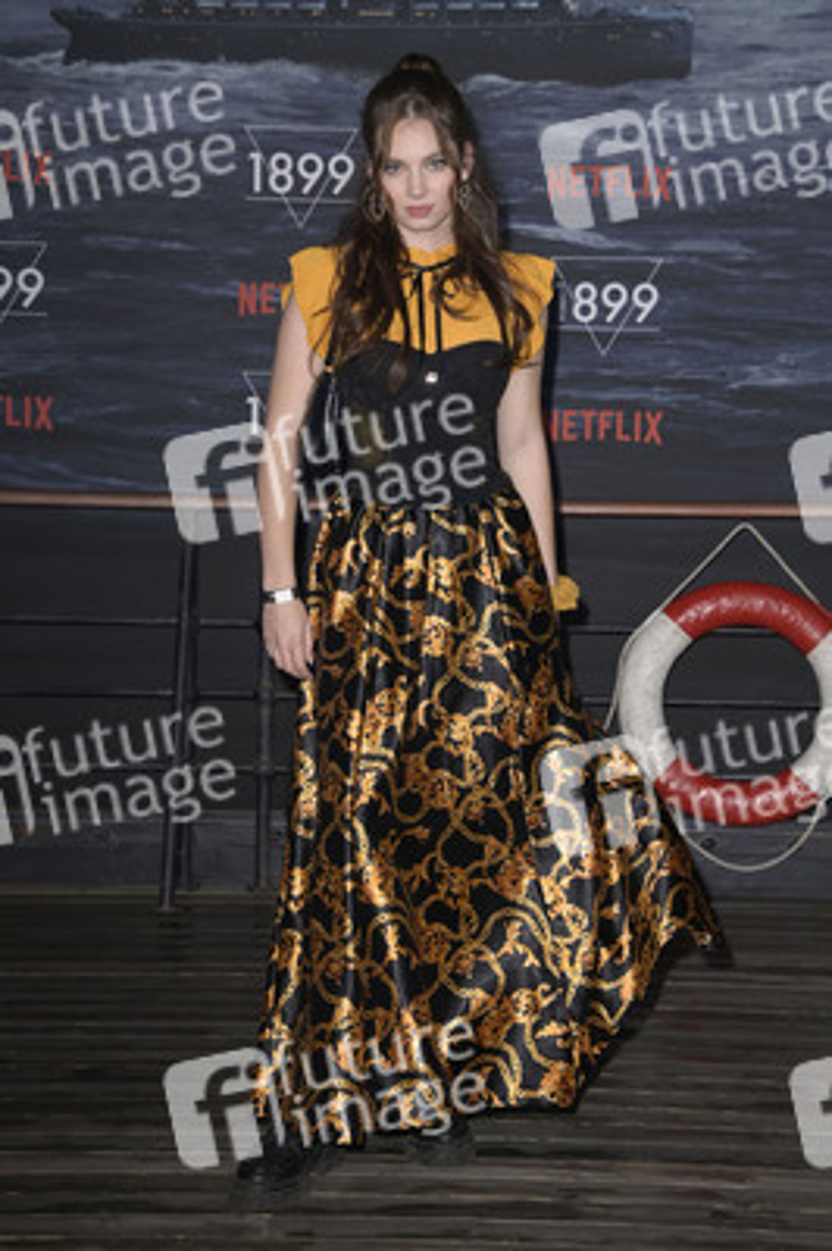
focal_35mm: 78
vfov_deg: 26.0
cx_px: 416
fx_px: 2708
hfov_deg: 17.5
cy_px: 626
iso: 320
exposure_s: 1/250
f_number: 6.3
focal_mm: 78
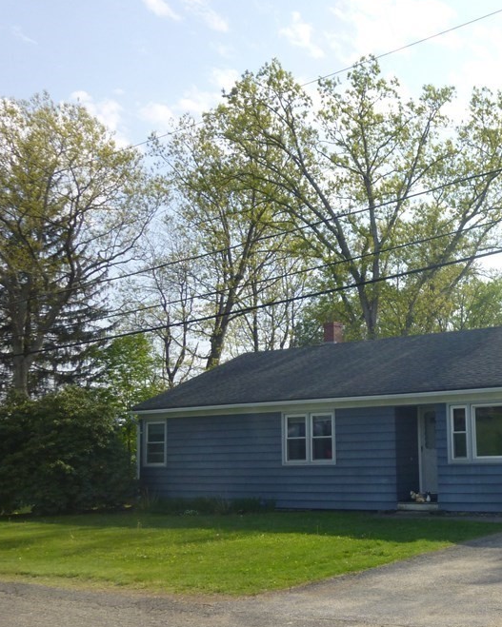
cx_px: 472
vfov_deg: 42.0
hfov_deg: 32.1
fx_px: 817
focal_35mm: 44
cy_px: 327
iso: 200
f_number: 9
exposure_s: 1/250
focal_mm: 5.2
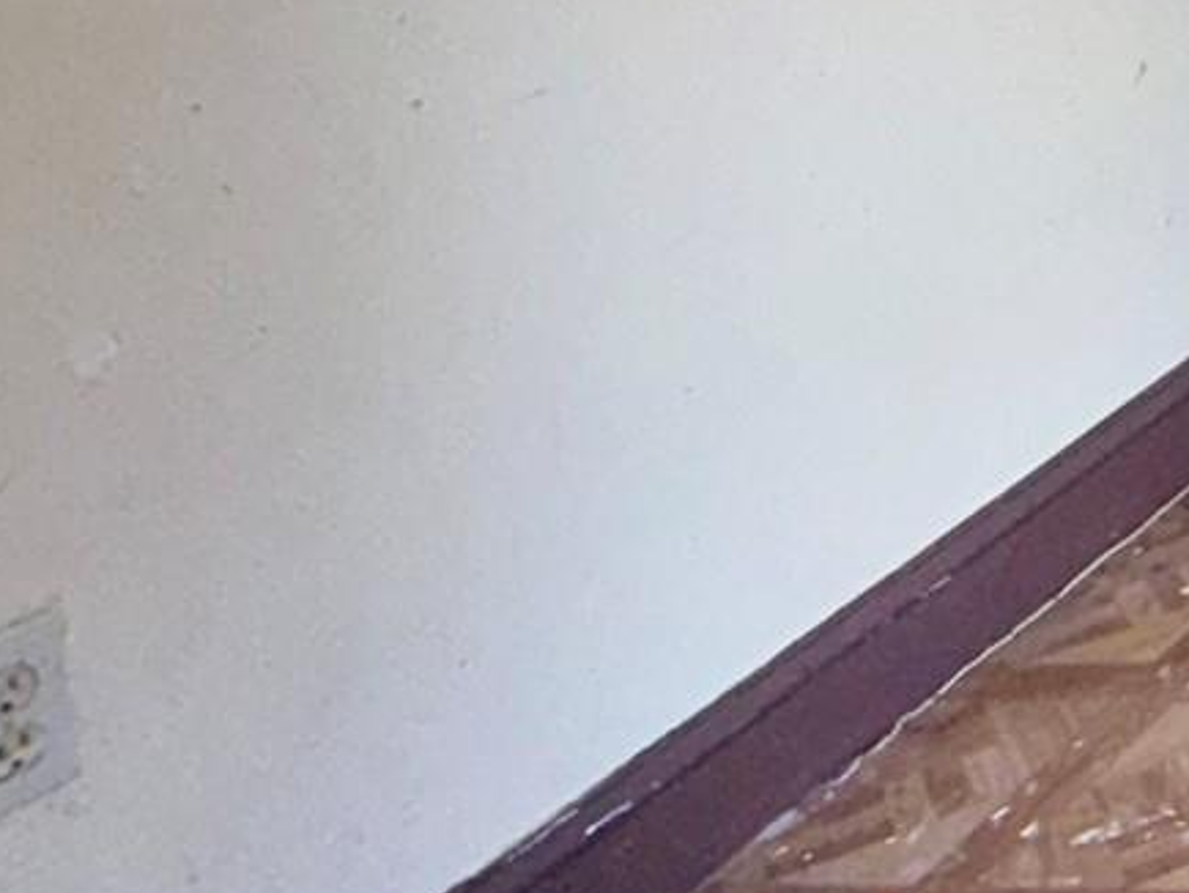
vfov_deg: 20.0
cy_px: -340
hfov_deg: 16.6
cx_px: 2660
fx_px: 2268
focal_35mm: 66
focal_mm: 2.22
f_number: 2.2
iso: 50
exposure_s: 1/122
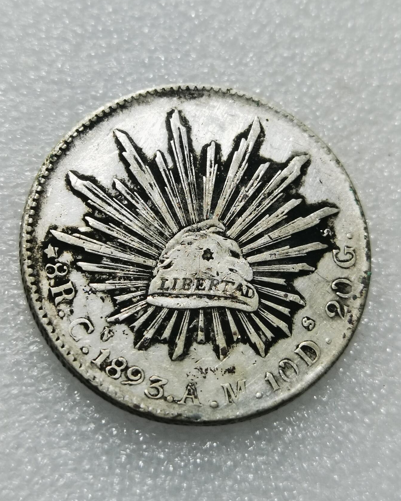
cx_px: 201
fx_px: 905
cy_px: 237
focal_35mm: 61
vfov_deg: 31.0
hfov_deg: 25.0
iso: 64
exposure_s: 1/100
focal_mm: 6.67
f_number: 1.9
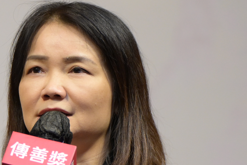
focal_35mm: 456
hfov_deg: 4.5
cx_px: 78
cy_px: 146
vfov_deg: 3.0
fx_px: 3128
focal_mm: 135
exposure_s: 1/400
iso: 1600
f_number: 2.8
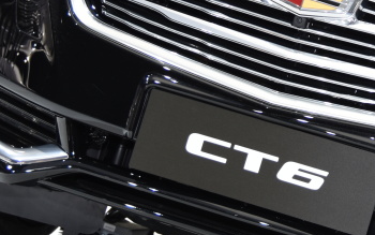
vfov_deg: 6.1
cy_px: 46
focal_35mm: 216
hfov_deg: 9.6
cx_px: 371
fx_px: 2211
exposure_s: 1/125
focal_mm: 55
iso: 250
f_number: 5
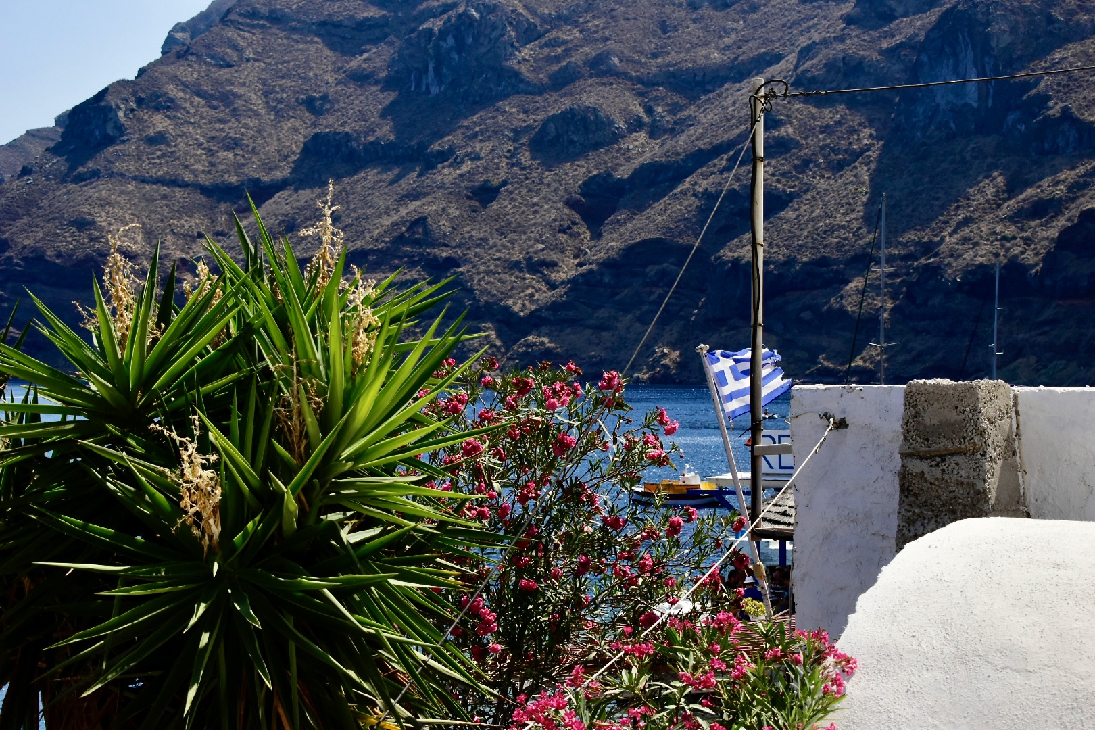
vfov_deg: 18.2
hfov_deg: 27.0
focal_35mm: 75
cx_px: 548
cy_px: 365
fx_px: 2281
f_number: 7.1
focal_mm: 50
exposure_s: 1/4000
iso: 800
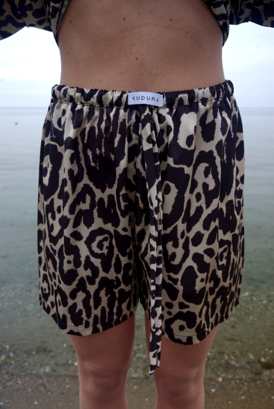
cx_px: 137
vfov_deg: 61.9
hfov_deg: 43.7
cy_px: 204
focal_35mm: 30
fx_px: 342
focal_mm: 30
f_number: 9
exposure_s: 1/100
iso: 640
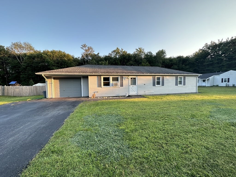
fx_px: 95
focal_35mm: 14
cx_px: 118
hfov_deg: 102.1
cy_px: 88
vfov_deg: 85.7
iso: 40
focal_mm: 2.22
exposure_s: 1/161
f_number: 2.2
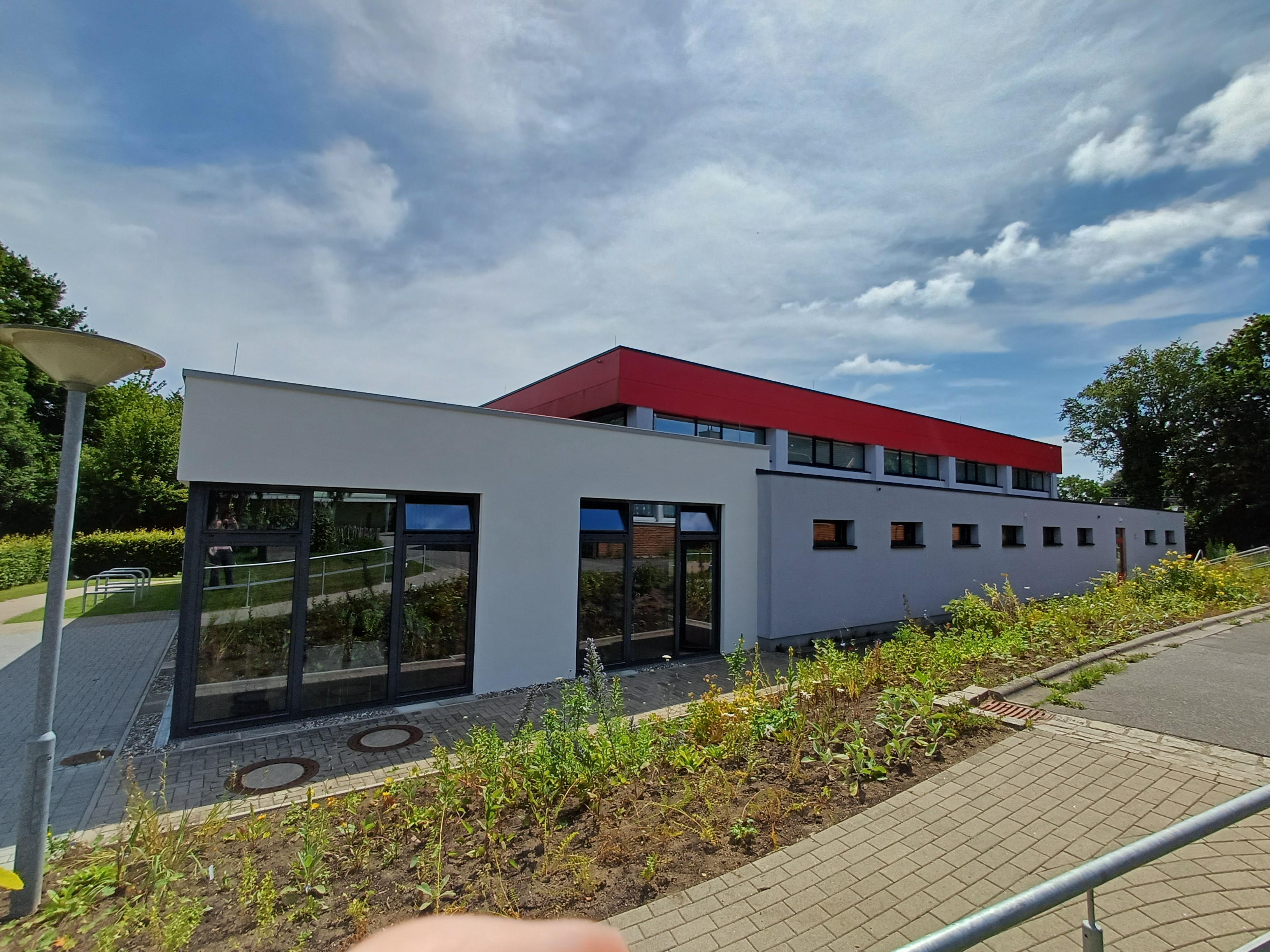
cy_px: 476
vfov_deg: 78.1
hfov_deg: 94.5
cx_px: 635
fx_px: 587
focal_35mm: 16
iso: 40
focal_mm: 1.64
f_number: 2.2
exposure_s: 1/3021
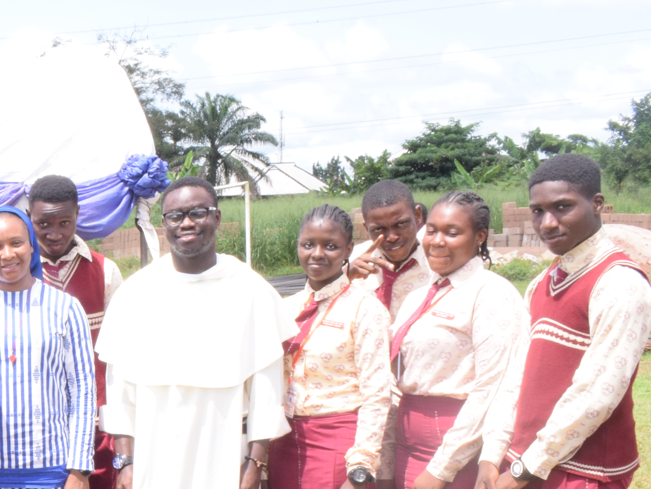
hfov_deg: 23.2
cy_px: 478
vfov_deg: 18.7
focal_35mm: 77
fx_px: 1448
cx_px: -126
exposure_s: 1/100
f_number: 25
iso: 800
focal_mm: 22
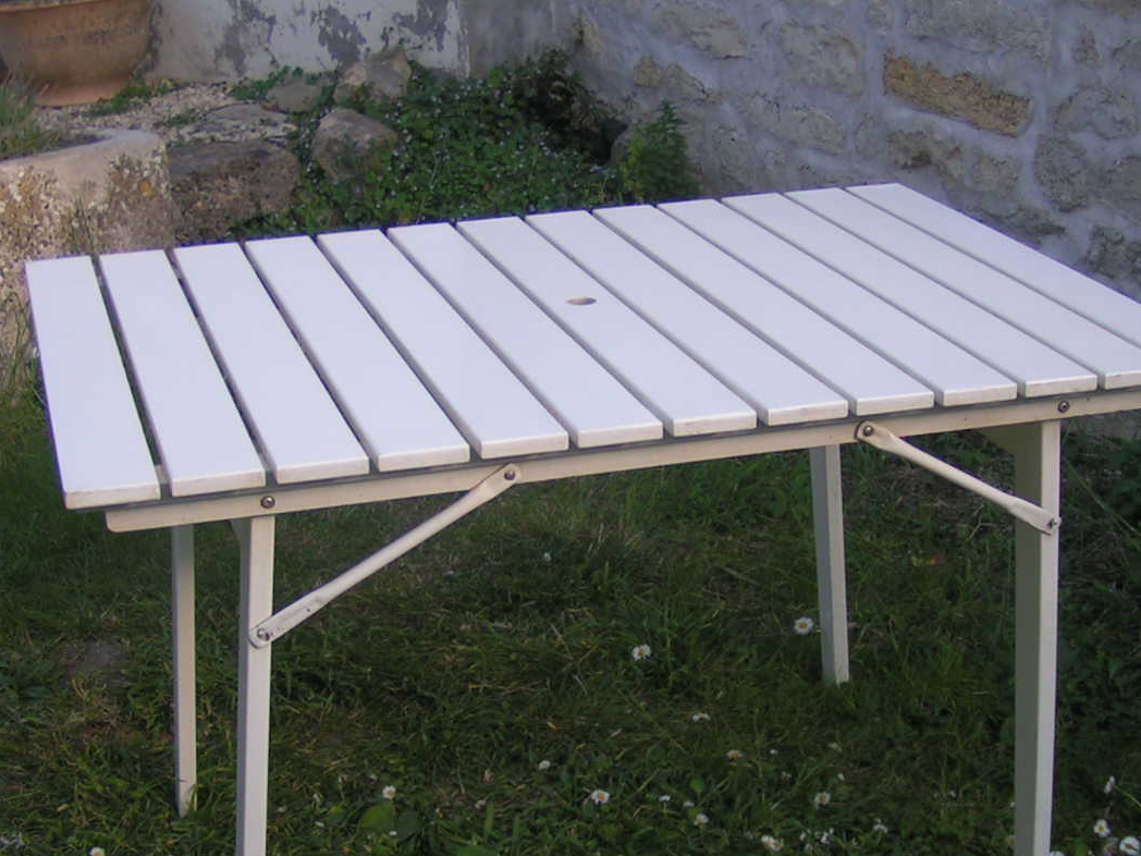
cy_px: 549
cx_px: 634
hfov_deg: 33.2
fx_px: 1912
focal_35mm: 58
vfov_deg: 25.1
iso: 50
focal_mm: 5.8
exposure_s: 1/250
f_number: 2.8
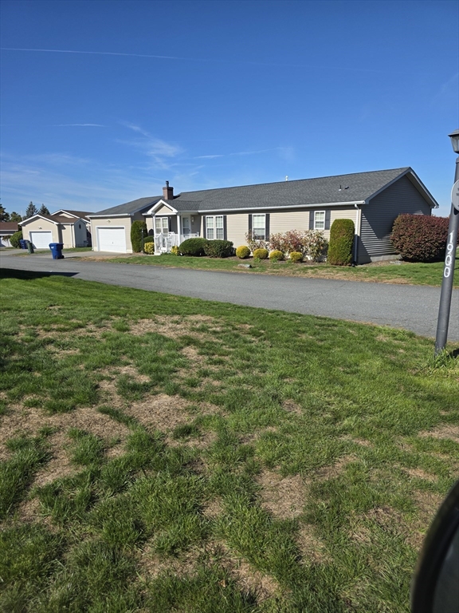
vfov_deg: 73.9
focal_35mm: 23
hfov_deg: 58.9
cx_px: 230
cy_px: 306
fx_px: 407
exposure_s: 1/7333
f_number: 1.7
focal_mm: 6.3
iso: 80
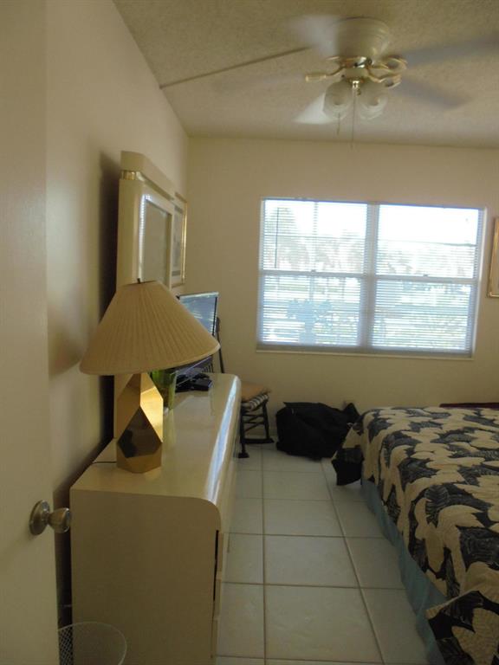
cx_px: 250
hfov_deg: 53.1
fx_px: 500
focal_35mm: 26
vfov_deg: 67.3
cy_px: 332
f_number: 3.5
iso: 250
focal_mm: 4.6
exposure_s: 1/40
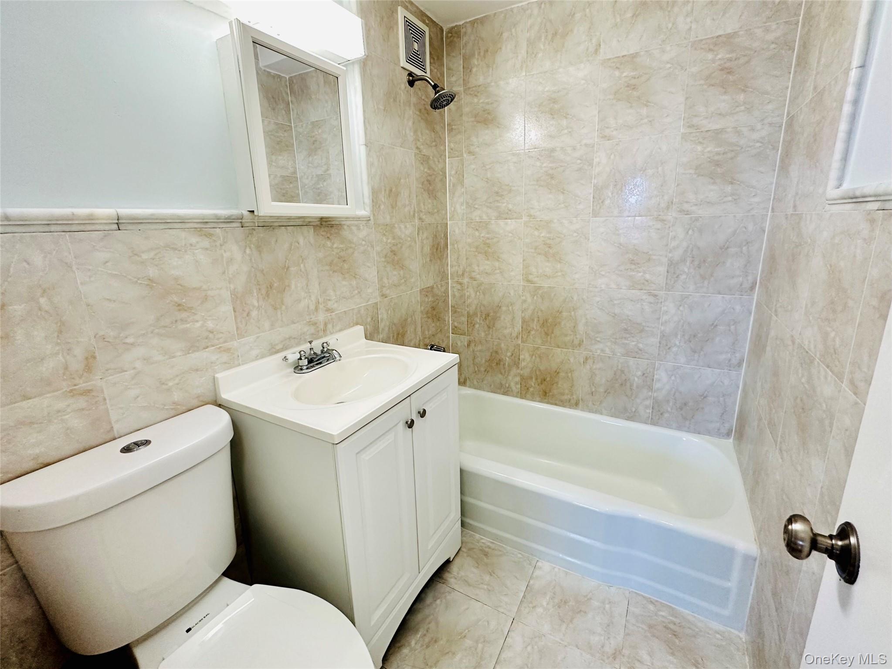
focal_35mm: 14
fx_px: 361
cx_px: 446
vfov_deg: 85.7
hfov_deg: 102.1
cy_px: 334
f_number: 2.2
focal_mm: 2.22
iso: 250
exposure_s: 1/60
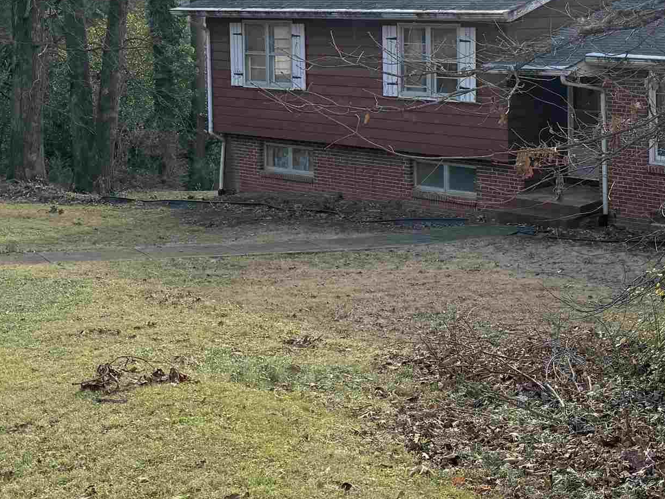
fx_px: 1153
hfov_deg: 30.0
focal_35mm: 60
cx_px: 664
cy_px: 53
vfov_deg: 23.8
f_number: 1.78
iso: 100
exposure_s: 1/1949
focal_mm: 6.76
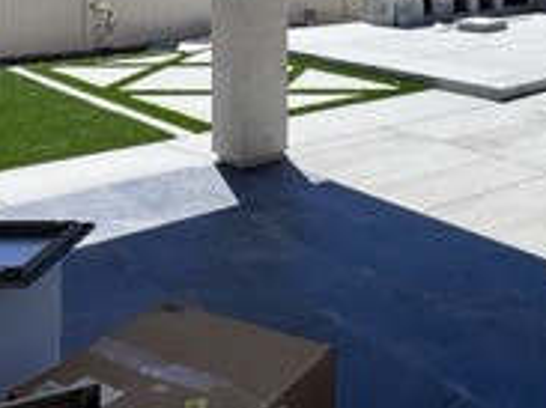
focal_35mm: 49
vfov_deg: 26.6
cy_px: -68
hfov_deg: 36.9
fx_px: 772
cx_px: 471
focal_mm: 2.22
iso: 50
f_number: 2.2
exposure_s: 1/3390
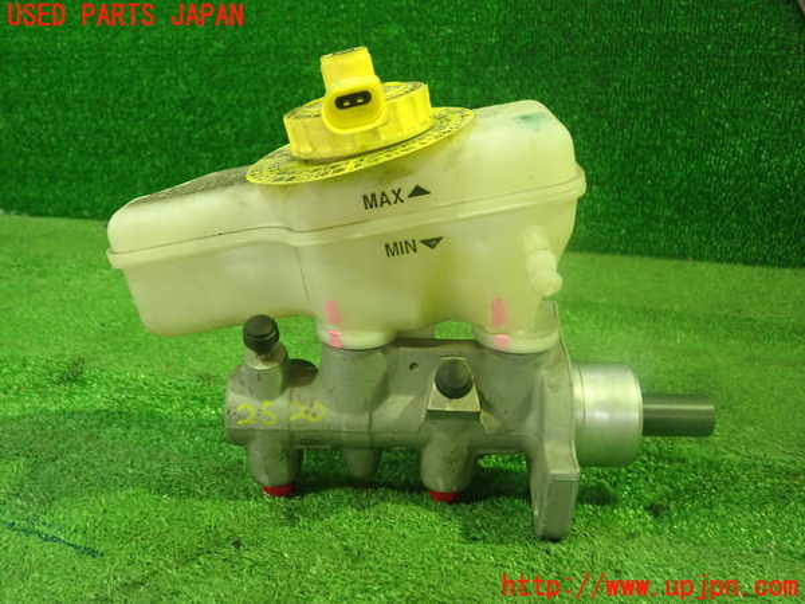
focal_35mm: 30
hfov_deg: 60.0
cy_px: 302
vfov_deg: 46.8
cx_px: 402
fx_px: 698
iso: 800
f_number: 2.3
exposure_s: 1/50
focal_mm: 5.5
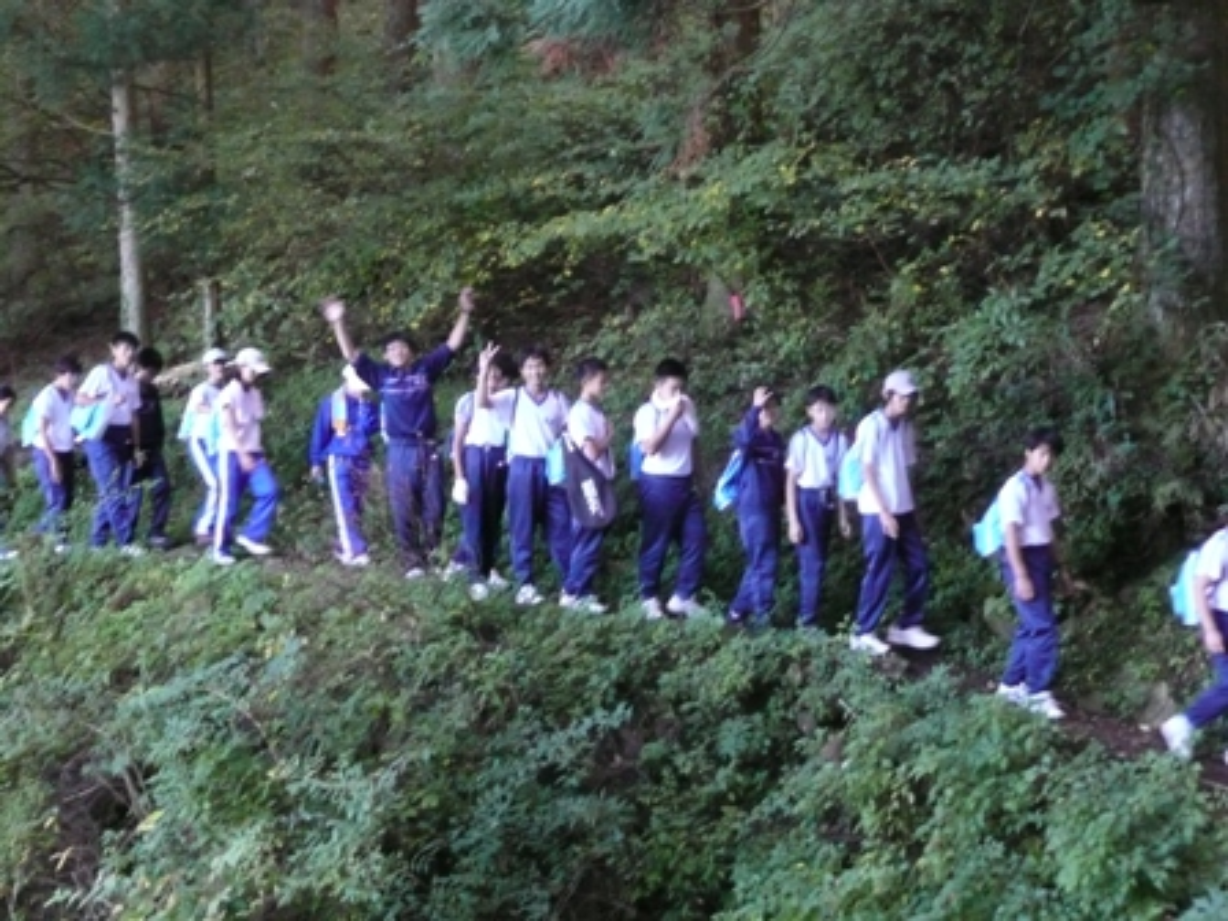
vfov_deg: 29.1
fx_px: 1774
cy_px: 460
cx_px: 614
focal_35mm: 50
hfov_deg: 38.2
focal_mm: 8.2
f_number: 4.2
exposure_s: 1/30
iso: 640
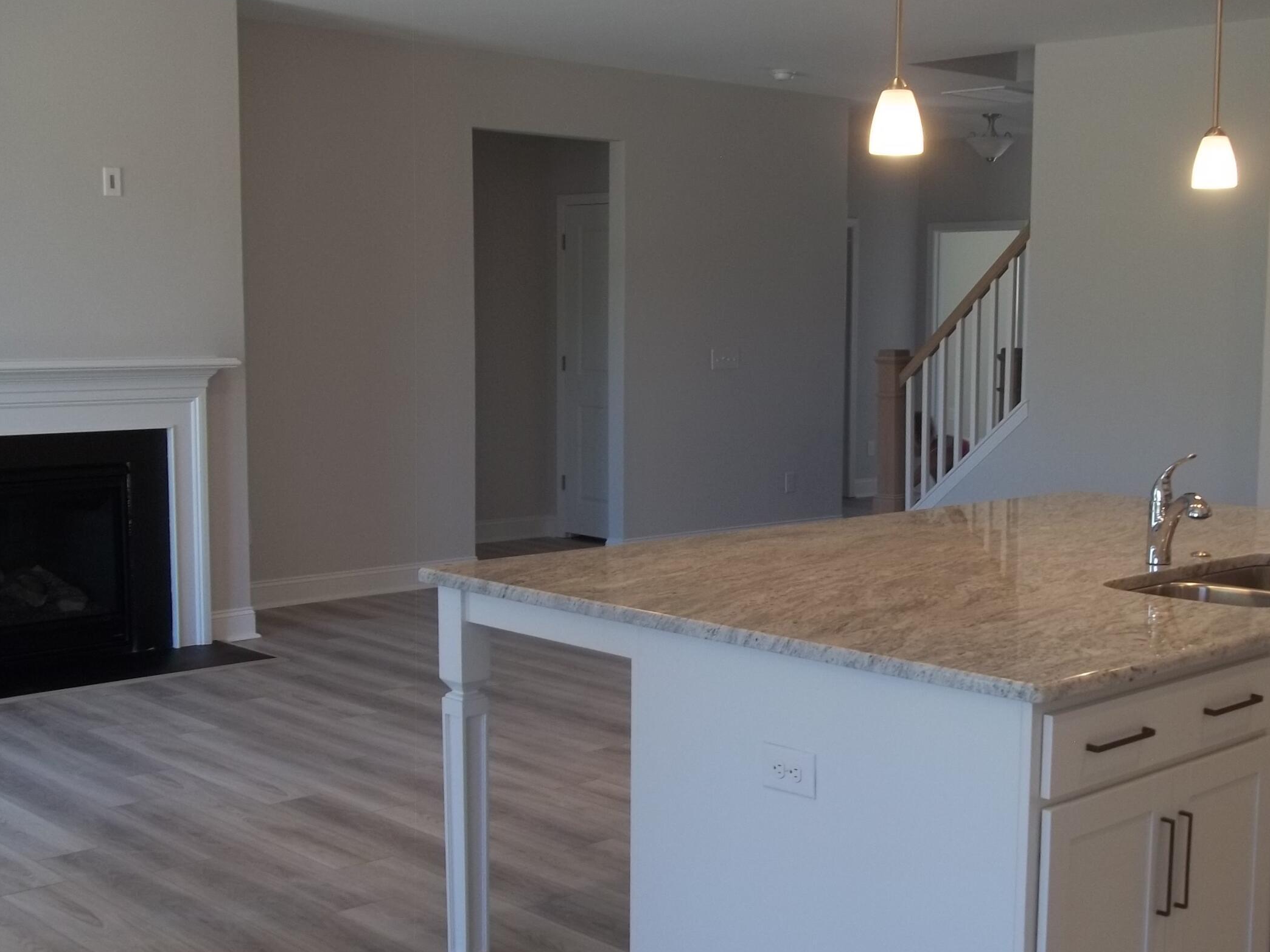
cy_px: 554
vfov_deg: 31.5
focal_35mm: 46
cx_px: 727
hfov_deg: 41.1
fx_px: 1688
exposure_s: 1/40
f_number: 2.9
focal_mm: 5.7
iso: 64
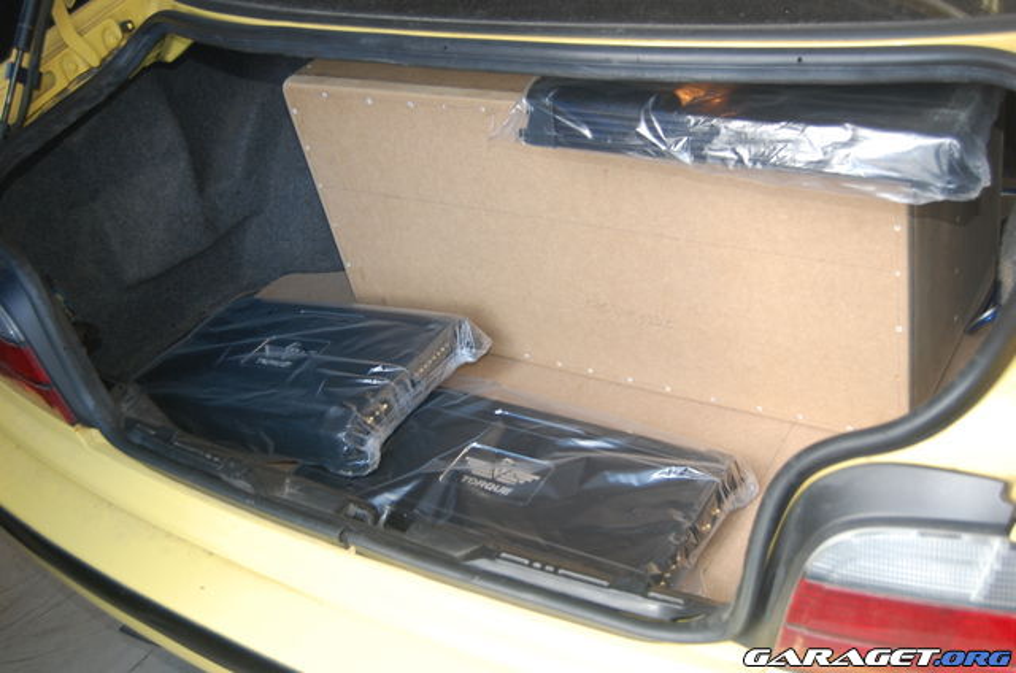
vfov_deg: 31.8
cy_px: 336
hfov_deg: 46.5
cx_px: 508
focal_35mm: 42
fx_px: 1183
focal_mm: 28
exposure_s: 1/80
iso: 400
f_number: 4.2
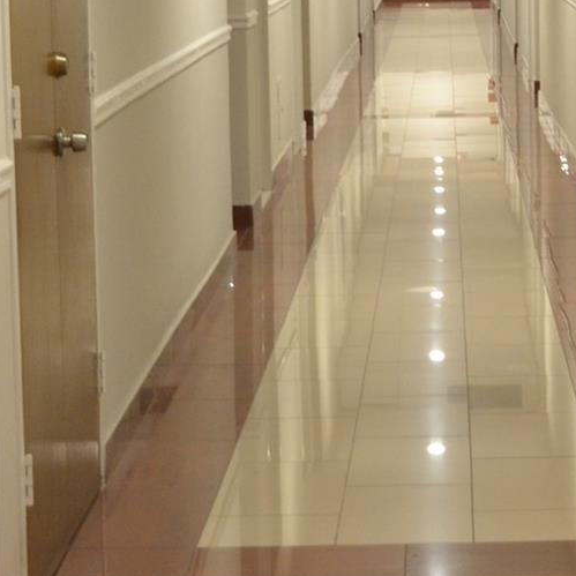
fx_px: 2617
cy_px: 133
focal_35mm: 139
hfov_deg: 12.5
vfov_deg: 12.5
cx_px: 476
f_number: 4.5
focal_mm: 34
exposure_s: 1/15
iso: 1400
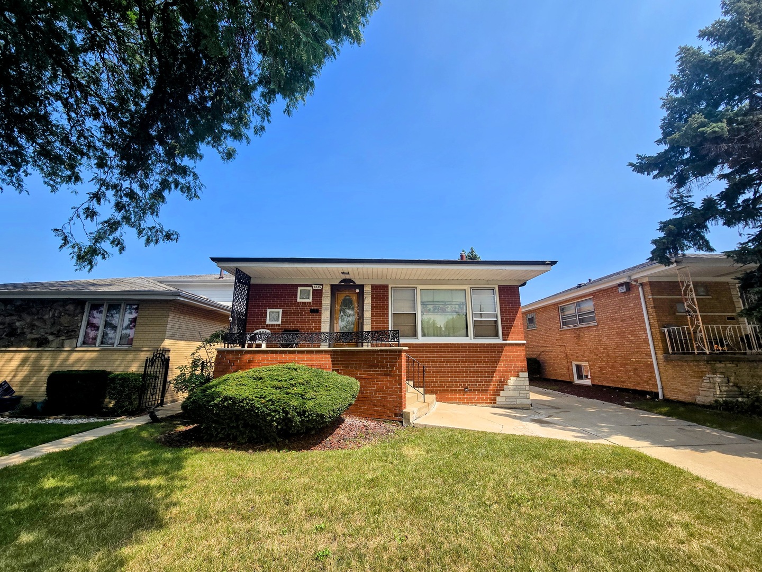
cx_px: 381
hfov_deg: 106.2
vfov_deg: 89.9
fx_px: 286
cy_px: 286
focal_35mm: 13
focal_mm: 2.2
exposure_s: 1/1874
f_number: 2.2
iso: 50
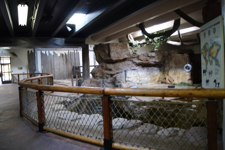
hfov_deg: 67.4
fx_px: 169
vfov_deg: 47.9
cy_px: 75
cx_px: 112
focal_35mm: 27
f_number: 3.5
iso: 400
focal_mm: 18
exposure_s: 1/30
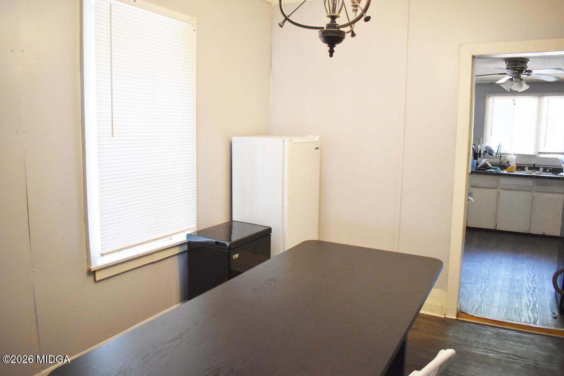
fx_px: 423
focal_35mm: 27
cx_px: 282
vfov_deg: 47.9
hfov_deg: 67.4
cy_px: 188
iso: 2000
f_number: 3.5
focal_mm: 18
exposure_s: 1/125
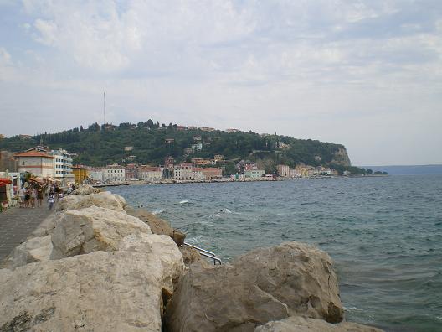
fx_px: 485
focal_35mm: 38
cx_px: 221
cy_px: 166
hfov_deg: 49.0
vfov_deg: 37.7
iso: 64
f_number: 4.6
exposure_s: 1/500
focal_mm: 6.3
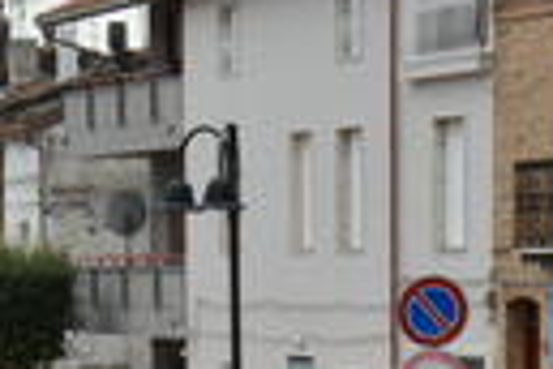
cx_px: 34
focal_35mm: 255
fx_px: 3917
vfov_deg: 5.3
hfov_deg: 8.0
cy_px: 695
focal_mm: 44
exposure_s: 1/250
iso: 320
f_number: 5
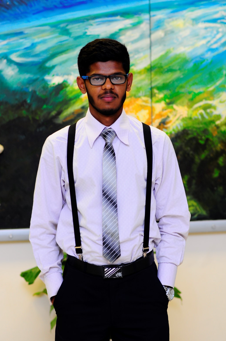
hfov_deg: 10.2
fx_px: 1261
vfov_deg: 15.4
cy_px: 173
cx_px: 110
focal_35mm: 134
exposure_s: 1/100
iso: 400
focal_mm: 85
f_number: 2.8
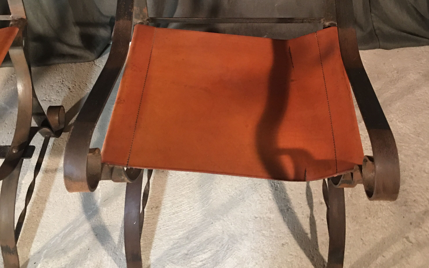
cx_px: 219
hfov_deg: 47.2
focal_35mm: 42
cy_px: 26
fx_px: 491
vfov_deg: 29.3
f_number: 2.2
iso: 125
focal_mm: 4.15
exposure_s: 1/8
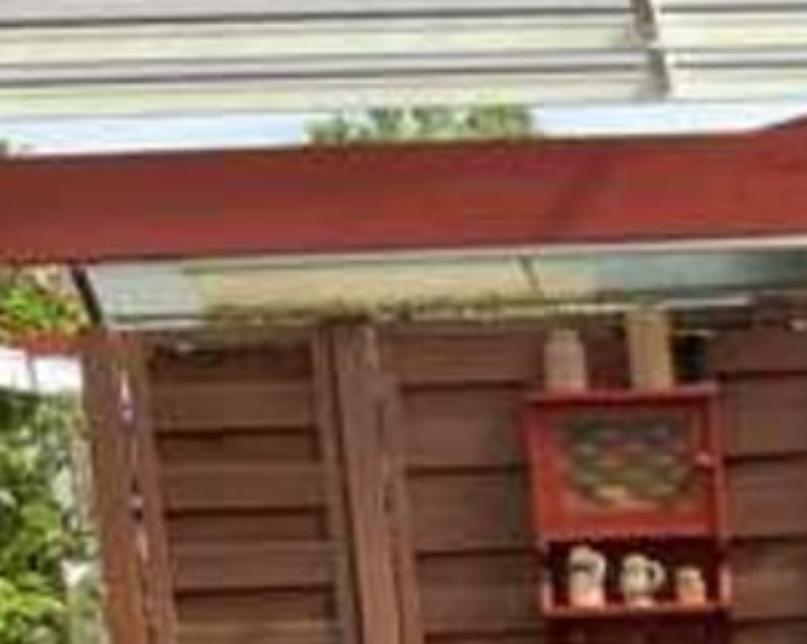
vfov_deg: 13.0
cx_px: 1188
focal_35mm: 113
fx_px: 2695
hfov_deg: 15.7
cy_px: 934
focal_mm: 3
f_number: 1.8
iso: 16
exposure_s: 1/482
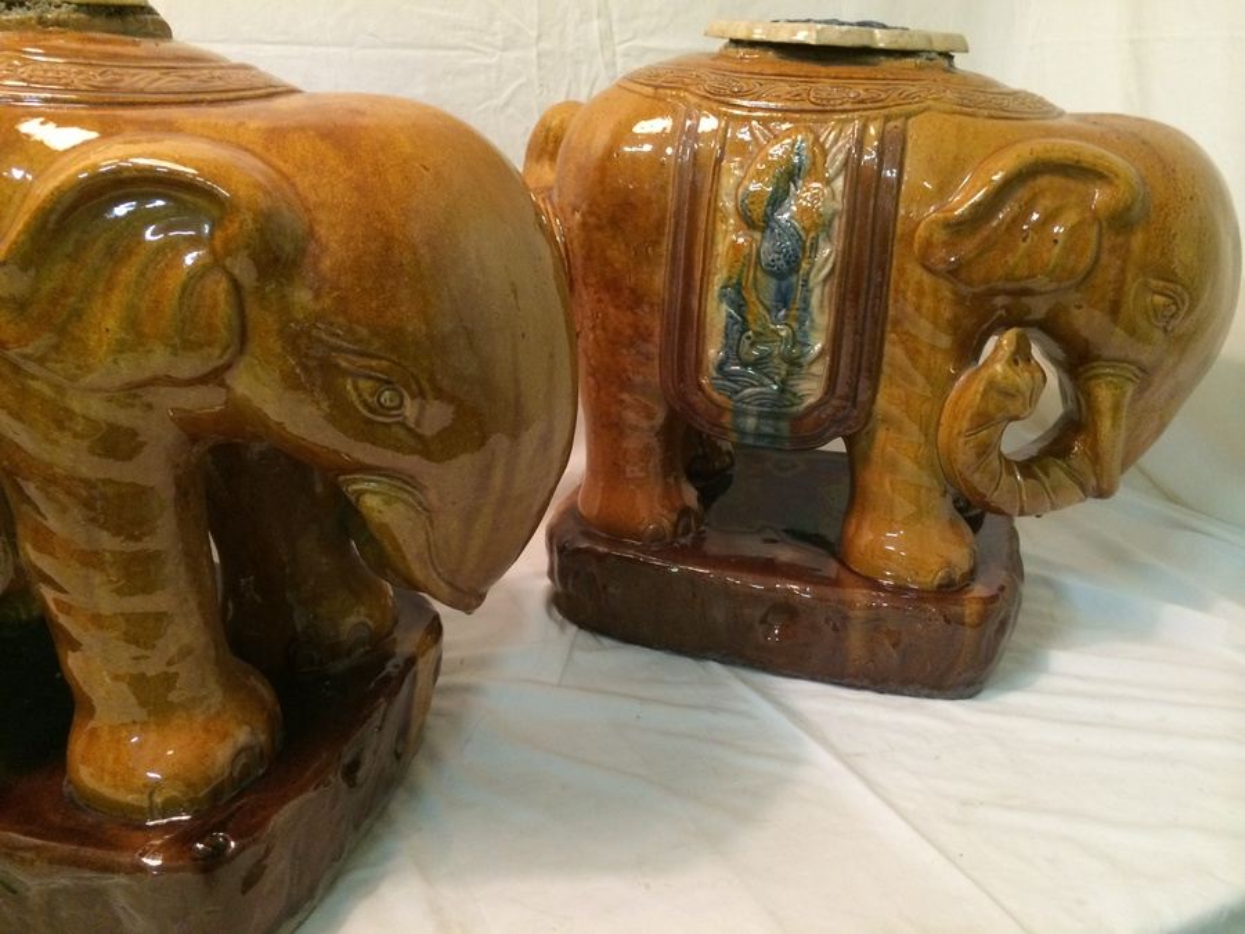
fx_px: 1079
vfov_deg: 46.8
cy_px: 467
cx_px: 622
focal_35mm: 30
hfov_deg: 60.0
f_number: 2.2
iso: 320
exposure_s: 1/15
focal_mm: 4.12
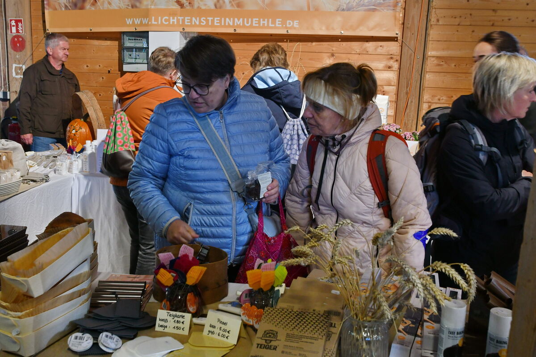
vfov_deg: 36.9
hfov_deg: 53.1
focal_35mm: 36
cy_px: 178
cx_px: 268
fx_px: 536
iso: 800
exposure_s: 1/30
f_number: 8
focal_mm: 24
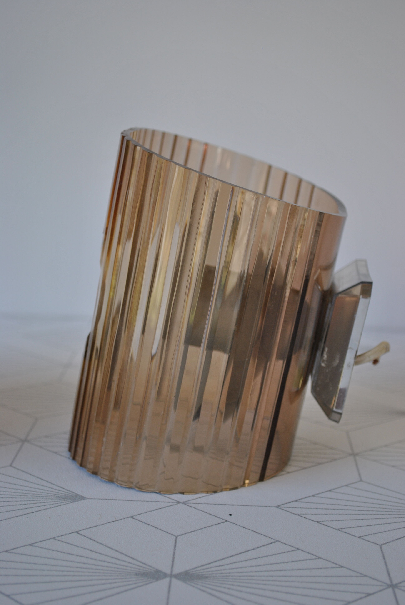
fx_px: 1060
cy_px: 302
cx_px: 202
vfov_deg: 31.9
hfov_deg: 21.6
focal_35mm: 63
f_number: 5.3
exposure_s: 1/80
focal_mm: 42
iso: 200
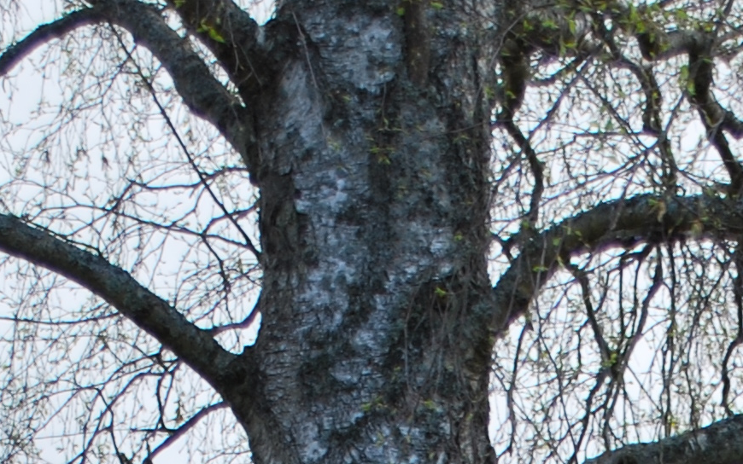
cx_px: 833
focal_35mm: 218
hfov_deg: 9.5
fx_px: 4415
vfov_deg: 5.5
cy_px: 1569
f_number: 5.6
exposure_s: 1/125
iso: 110
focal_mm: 32
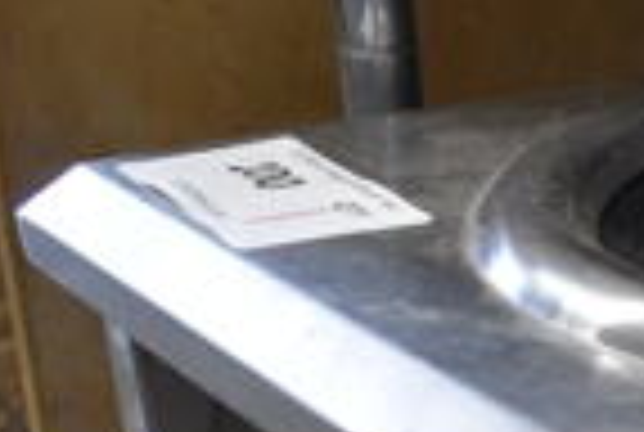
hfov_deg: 15.9
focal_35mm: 115
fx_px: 2061
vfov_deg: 11.2
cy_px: 770
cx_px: 1040
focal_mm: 18
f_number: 3.5
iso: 2000
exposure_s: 1/125
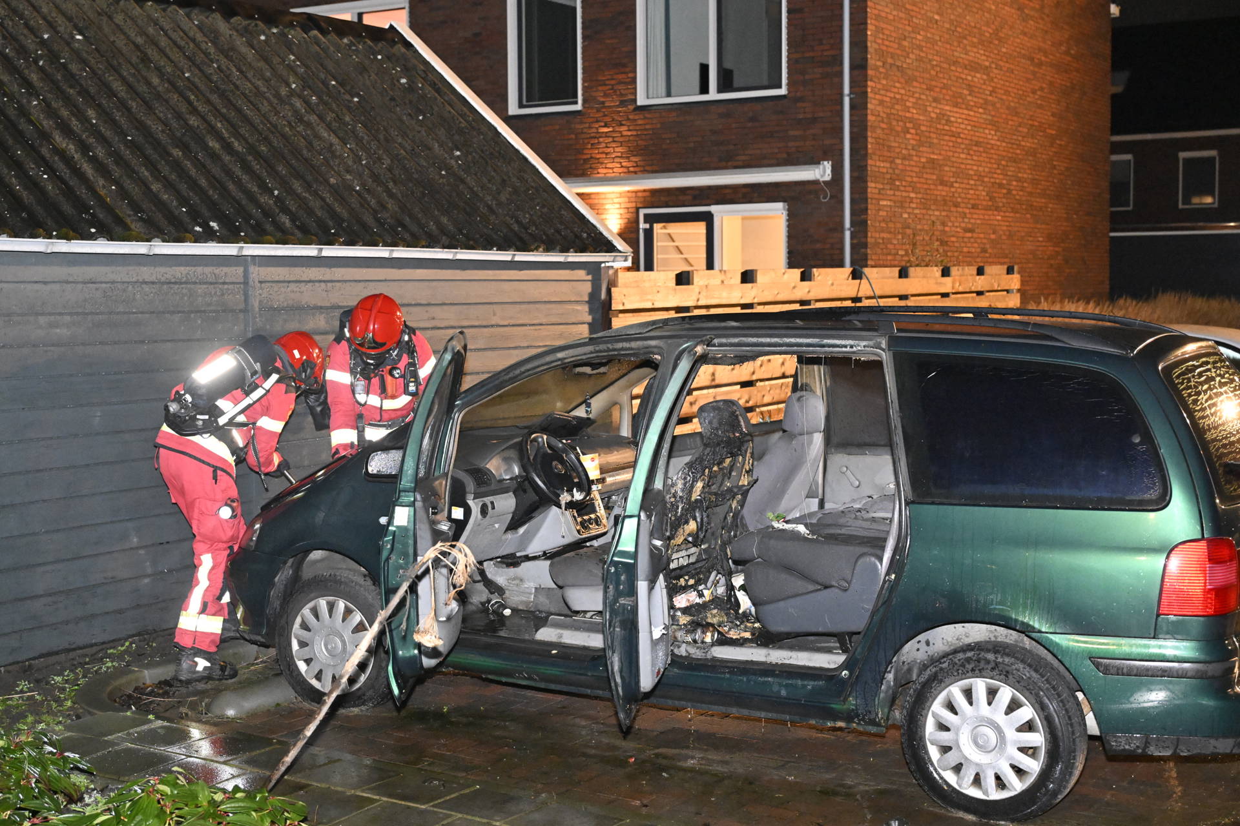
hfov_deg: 41.1
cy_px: 413
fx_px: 1653
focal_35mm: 48
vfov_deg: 28.1
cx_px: 620
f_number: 4
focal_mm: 48
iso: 8000
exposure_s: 1/60
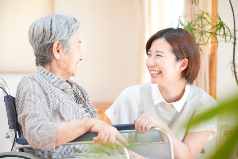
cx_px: 119
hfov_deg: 23.9
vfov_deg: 16.1
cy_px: 80
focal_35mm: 85
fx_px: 562
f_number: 4
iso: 400
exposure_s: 1/100
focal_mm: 85
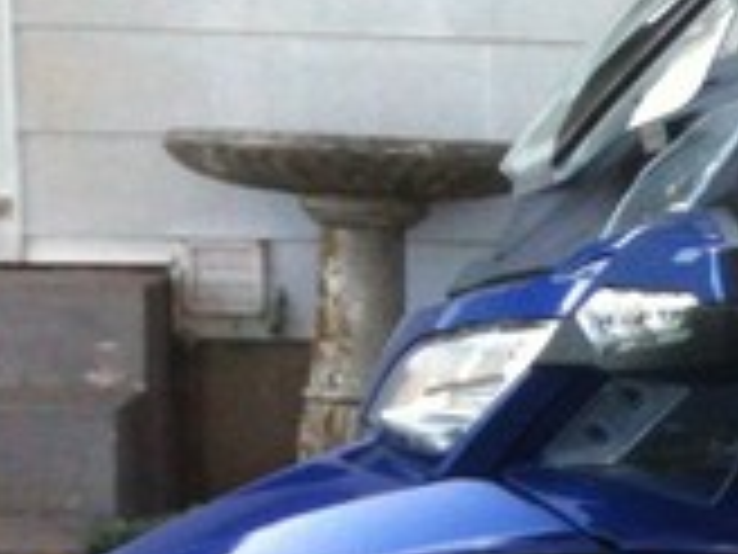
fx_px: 2921
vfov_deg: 10.7
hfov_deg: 12.9
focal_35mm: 137
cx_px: 1390
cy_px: 545
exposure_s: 1/120
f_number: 2.8
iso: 125
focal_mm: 3.85
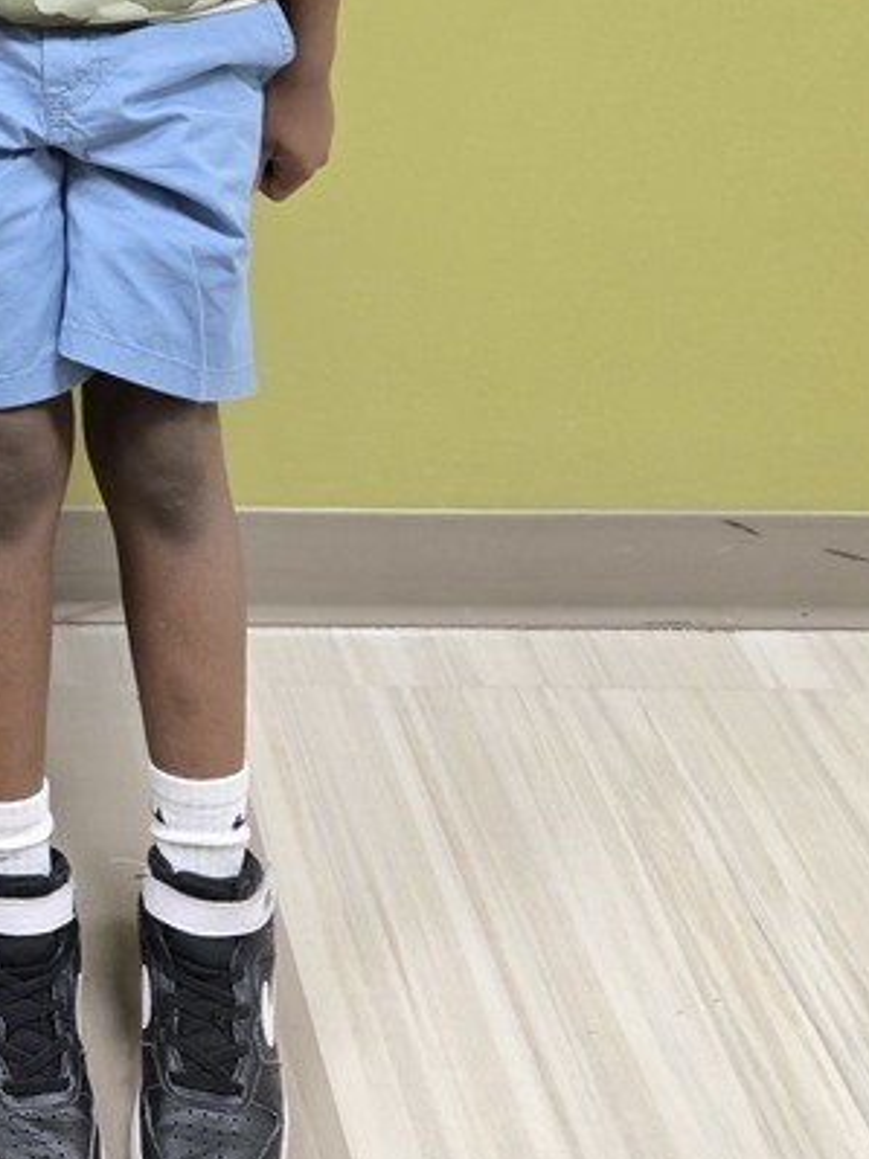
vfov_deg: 29.8
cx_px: -163
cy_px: -78
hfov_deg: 22.9
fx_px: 1976
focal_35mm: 59
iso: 500
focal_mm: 5.4
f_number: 1.8
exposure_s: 1/120
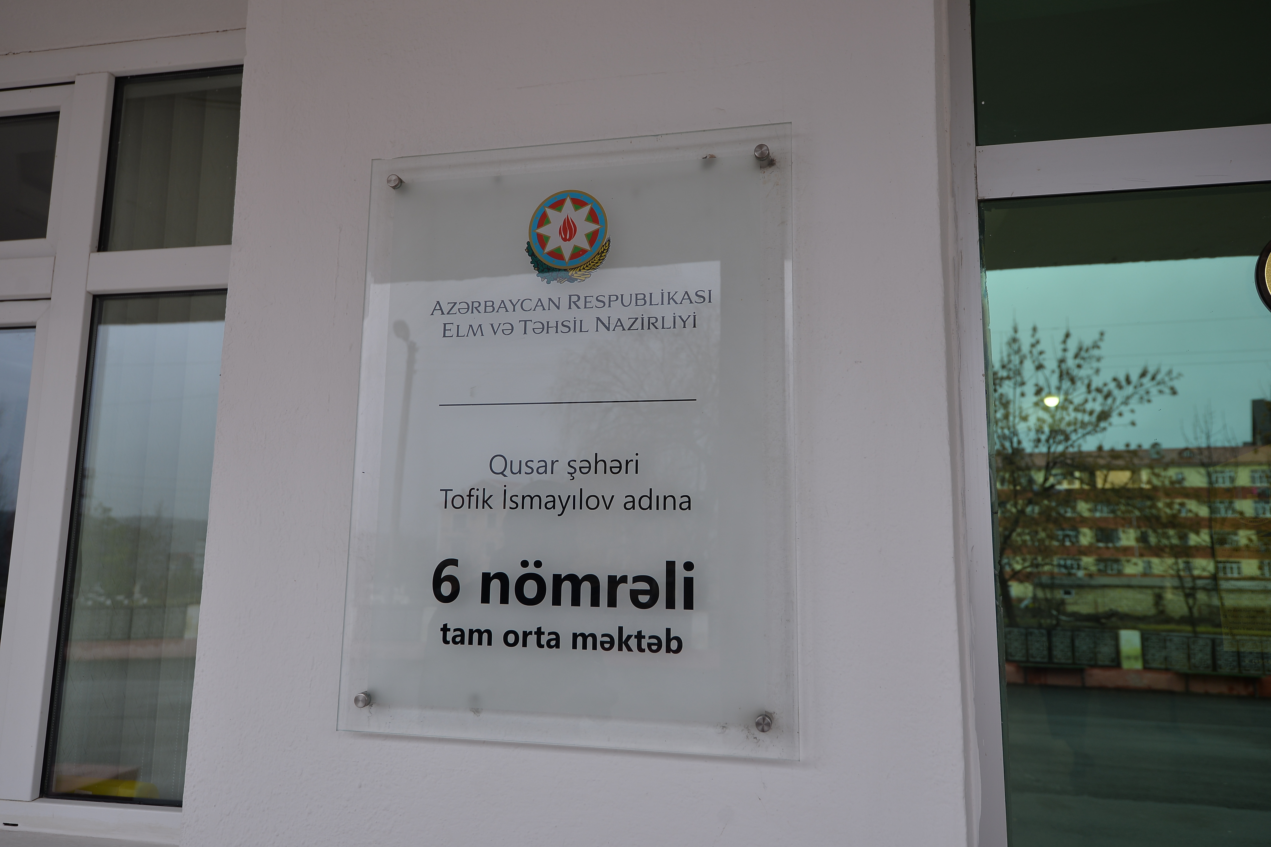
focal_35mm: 26
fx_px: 918
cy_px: 424
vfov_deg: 49.6
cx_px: 636
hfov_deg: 69.4
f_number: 5.6
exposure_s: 1/125
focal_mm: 26
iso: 200
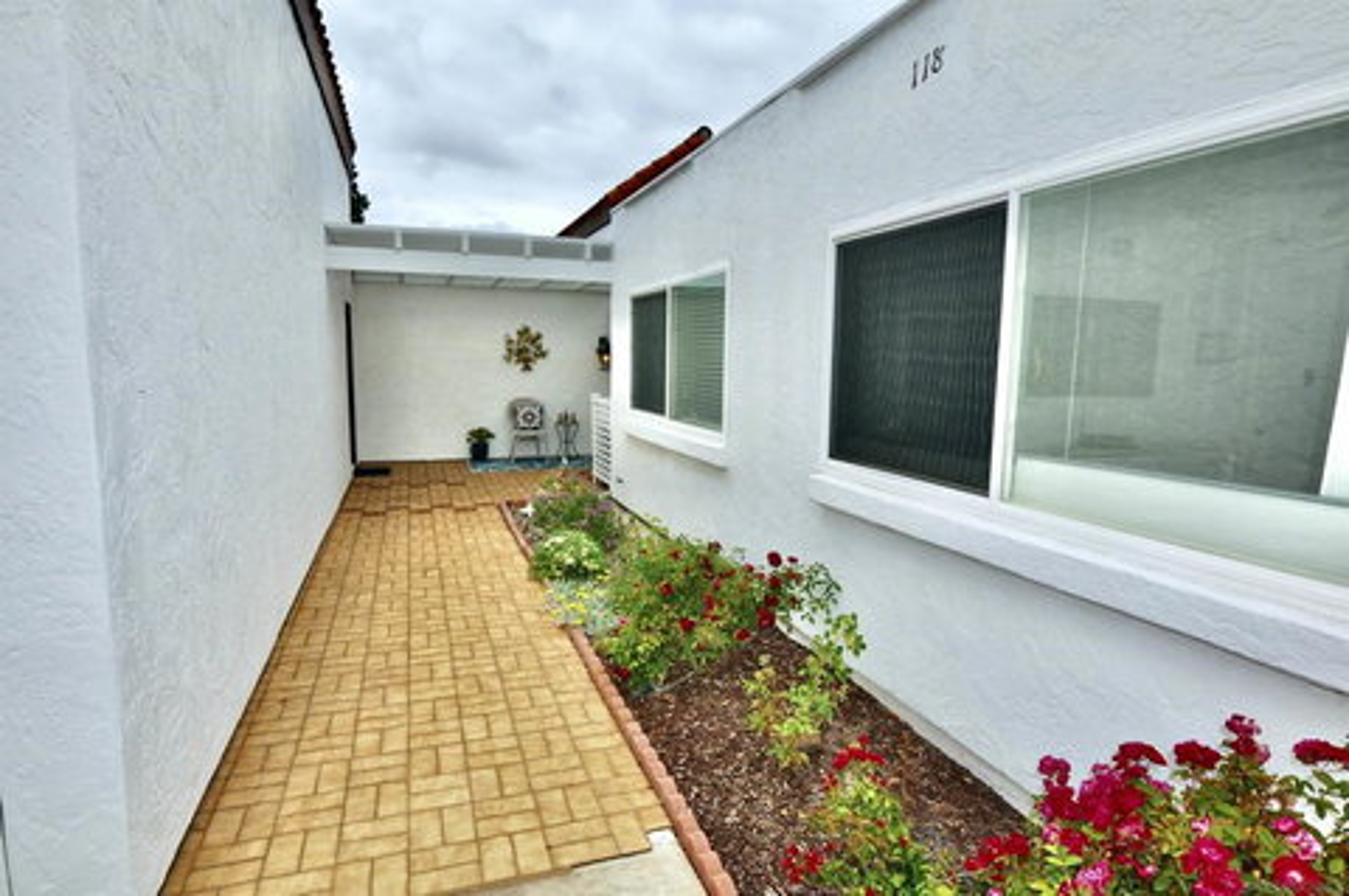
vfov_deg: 63.1
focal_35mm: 20
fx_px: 730
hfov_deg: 85.5
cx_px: 674
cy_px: 448
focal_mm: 13
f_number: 9
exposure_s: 1/200
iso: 200
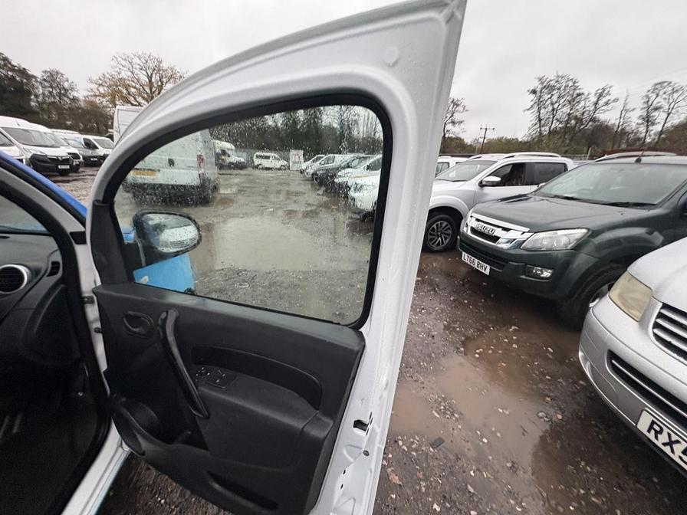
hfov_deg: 102.1
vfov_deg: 85.7
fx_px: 278
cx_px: 344
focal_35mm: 14
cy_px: 258
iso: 250
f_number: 2.2
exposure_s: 1/60
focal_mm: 2.22
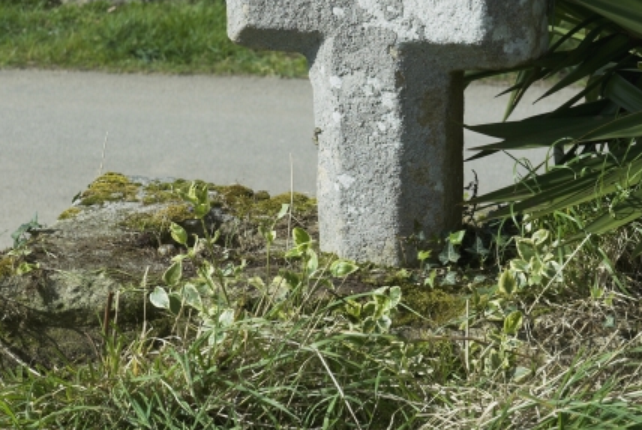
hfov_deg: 11.0
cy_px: 105
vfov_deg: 7.4
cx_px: 440
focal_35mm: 187
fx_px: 3341
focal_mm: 70
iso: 100
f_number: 11
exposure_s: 1/125
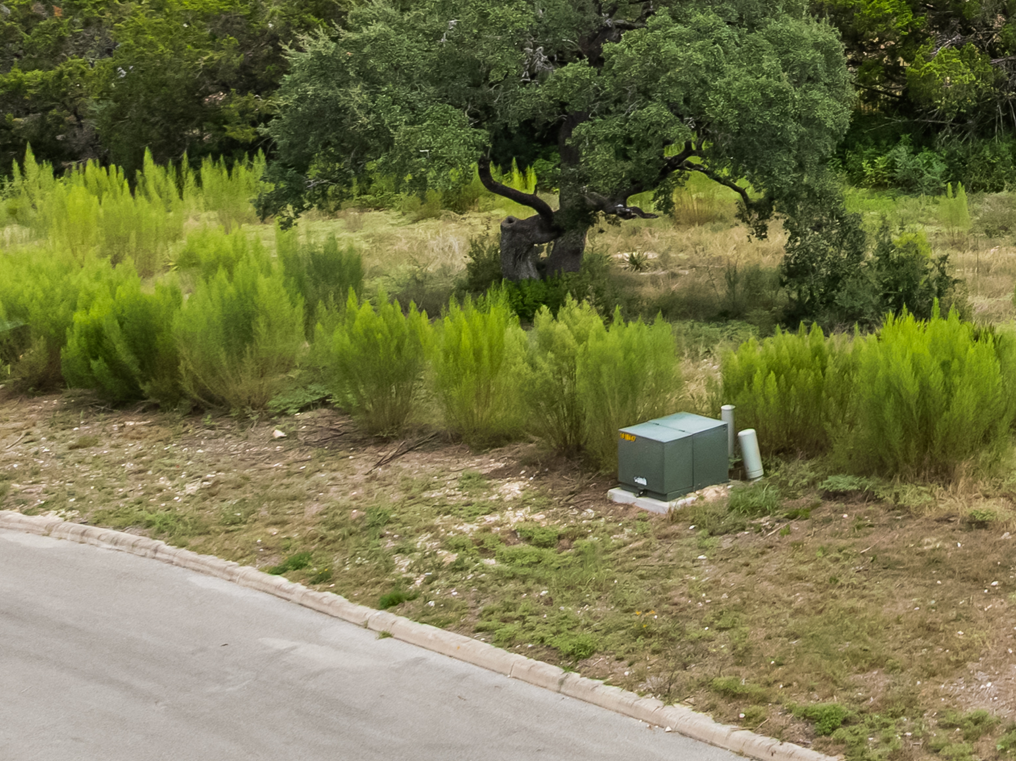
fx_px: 2406
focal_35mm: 82
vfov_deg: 17.3
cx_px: 1480
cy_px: -122
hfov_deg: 20.7
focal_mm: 12.29
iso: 240
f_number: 2.8
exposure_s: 1/5000
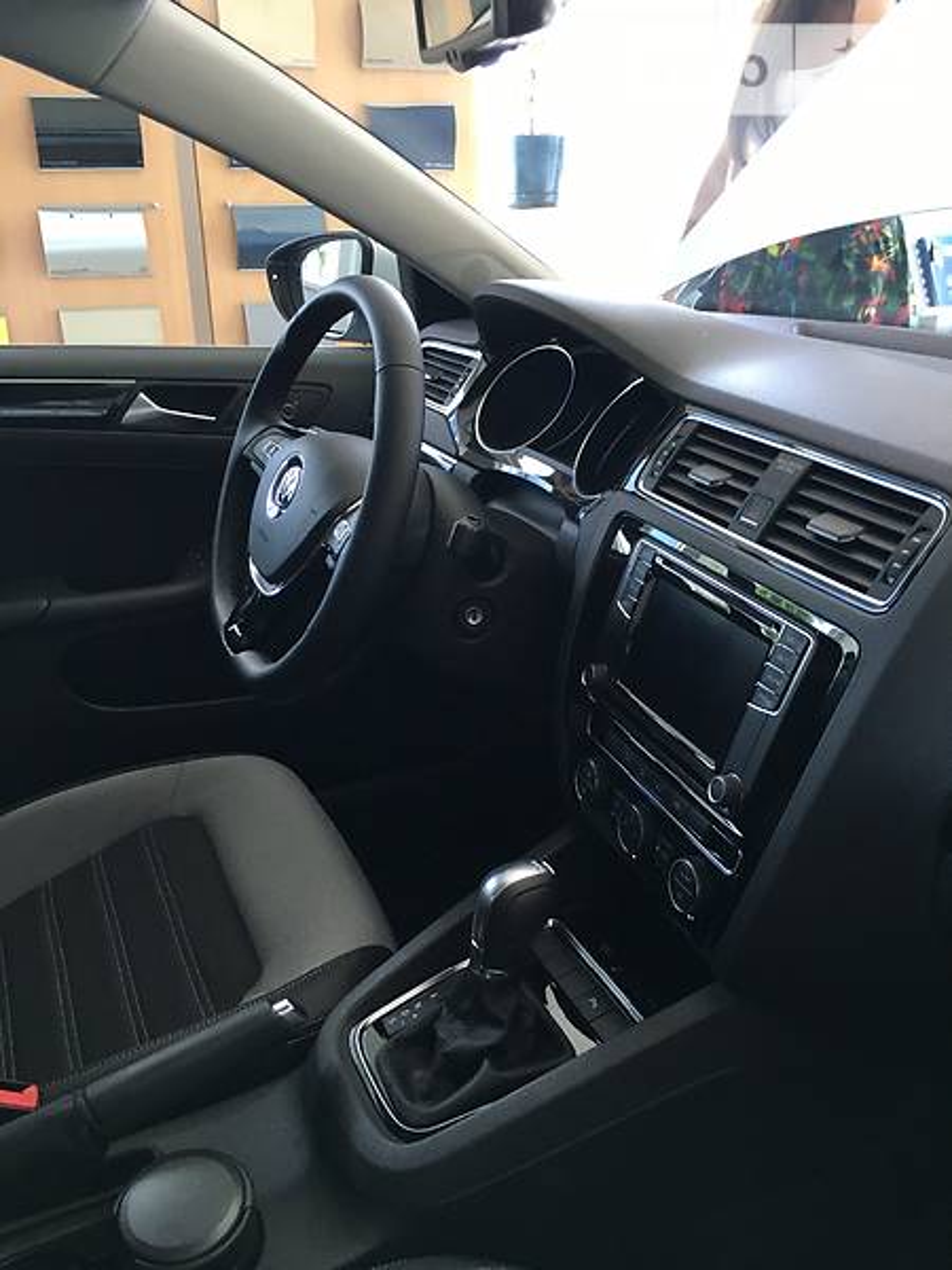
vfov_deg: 61.7
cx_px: 476
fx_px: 1063
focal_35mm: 29
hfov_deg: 48.2
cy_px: 635
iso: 50
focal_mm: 4.2
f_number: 2.2
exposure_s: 1/33
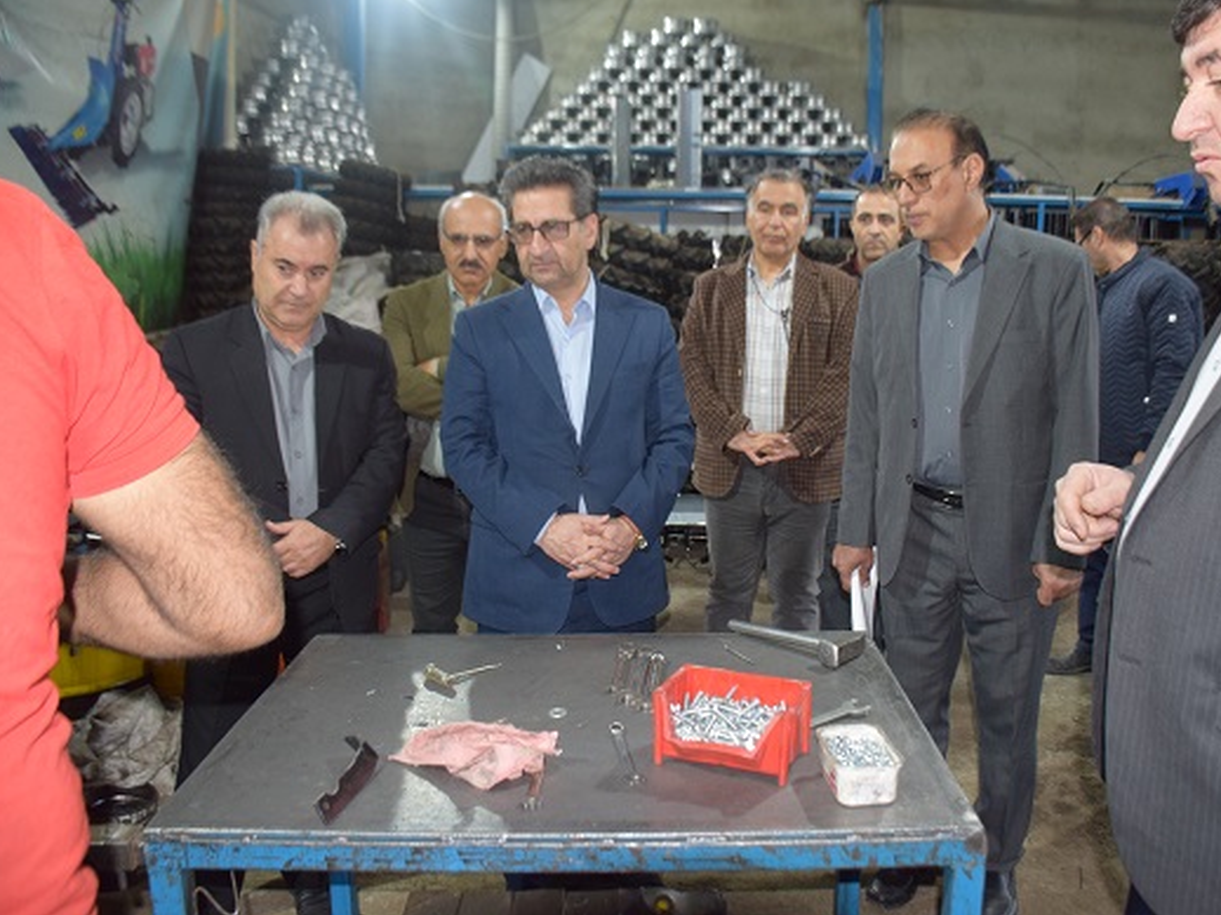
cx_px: 694
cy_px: 447
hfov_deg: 59.7
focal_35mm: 30
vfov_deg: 46.8
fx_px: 1058
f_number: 3.5
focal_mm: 18
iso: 1000
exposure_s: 1/60
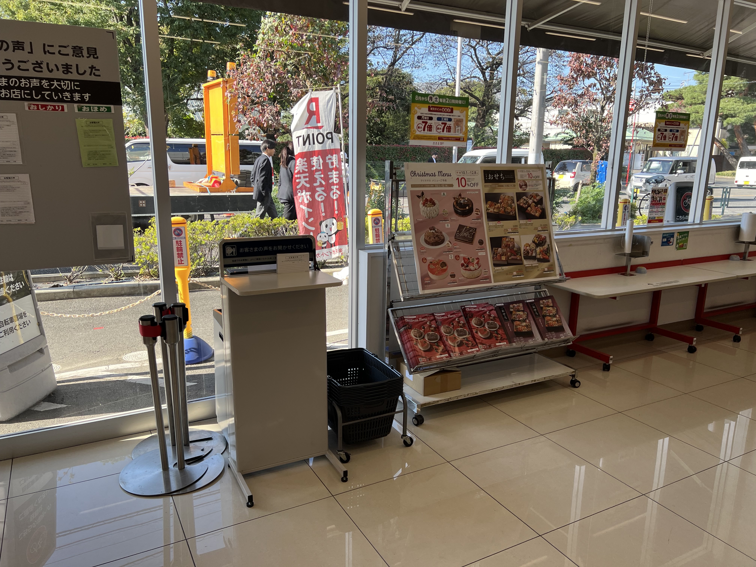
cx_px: 378
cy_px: 284
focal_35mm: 26
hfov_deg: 67.3
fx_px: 568
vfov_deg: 53.1
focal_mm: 5.7
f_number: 1.5
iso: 50
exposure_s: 1/526
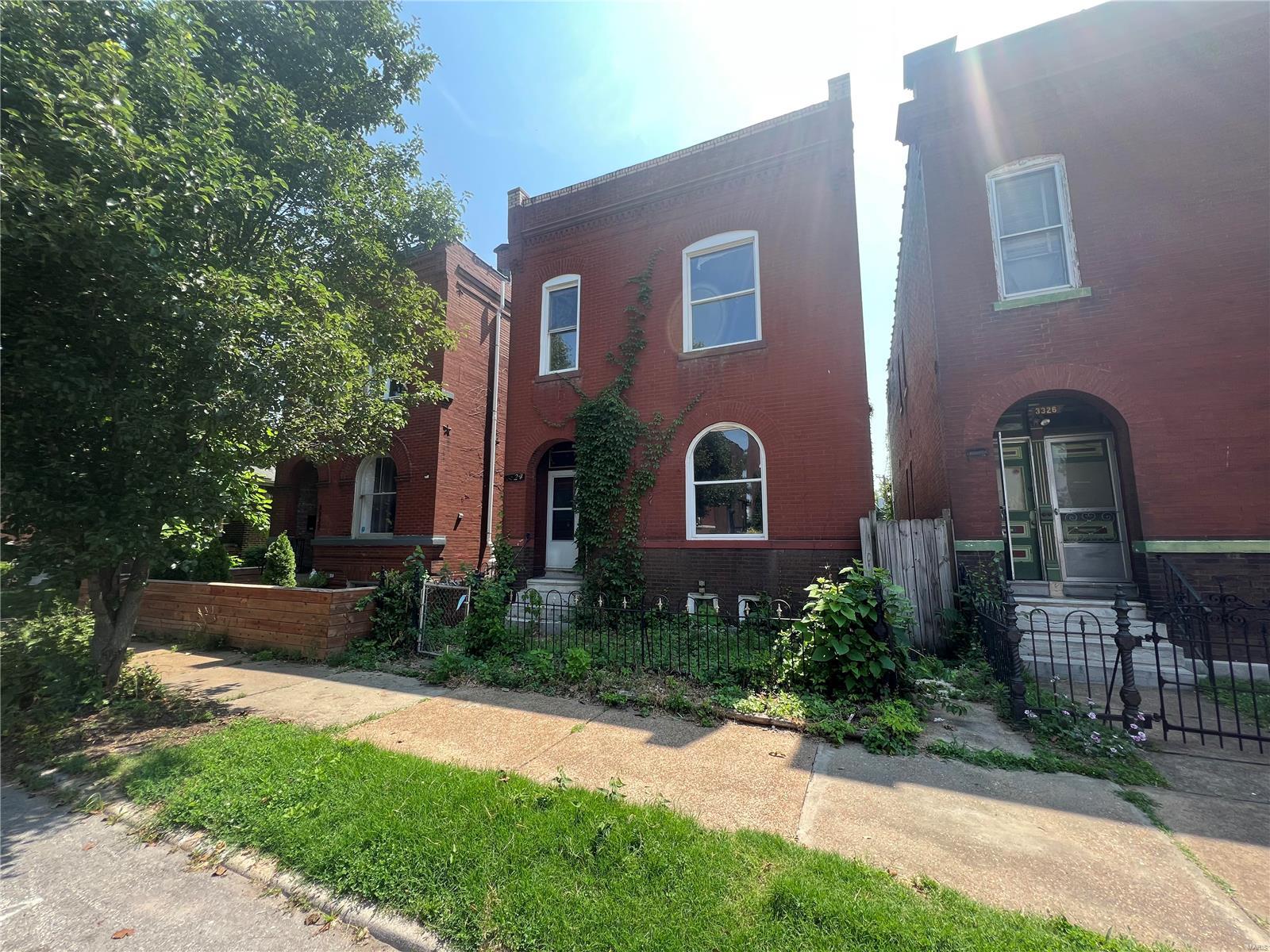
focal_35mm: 13
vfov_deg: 89.9
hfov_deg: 106.2
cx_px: 635
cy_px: 476
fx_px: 477
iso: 32
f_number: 1.8
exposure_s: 1/404
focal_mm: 1.57
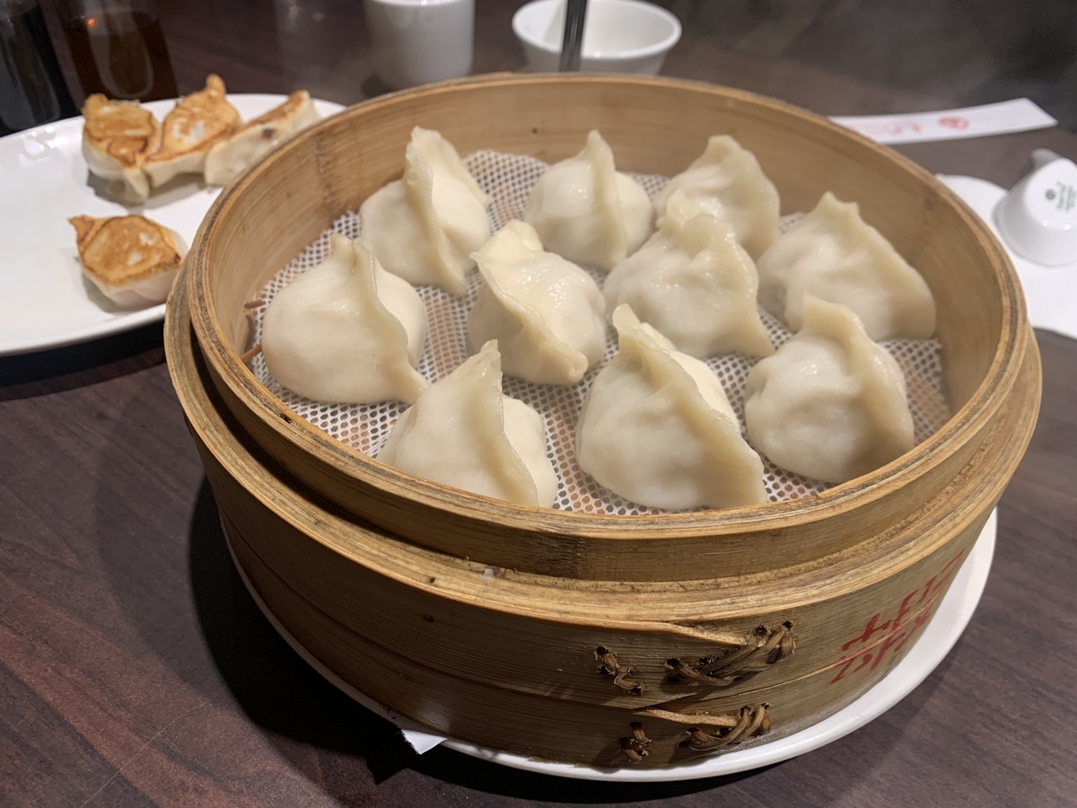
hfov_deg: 67.3
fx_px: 809
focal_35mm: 26
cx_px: 538
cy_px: 404
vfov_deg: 53.1
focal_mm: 4.25
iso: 80
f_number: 1.8
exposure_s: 1/60
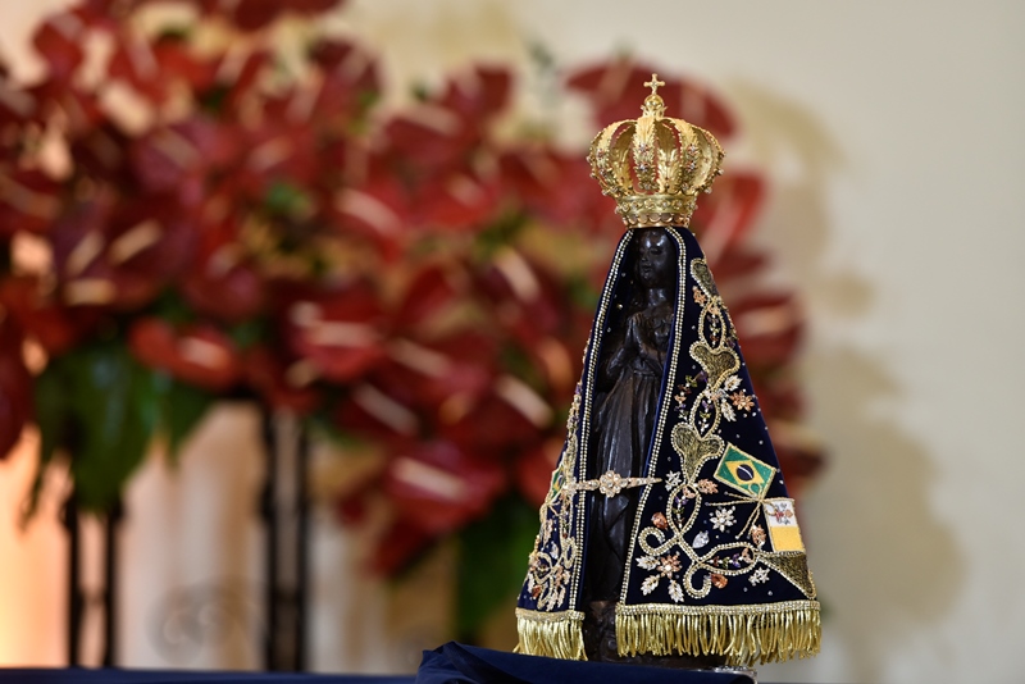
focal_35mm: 180
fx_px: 5127
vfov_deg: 7.6
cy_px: 342
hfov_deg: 11.4
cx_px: 512
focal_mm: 180
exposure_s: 1/125
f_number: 3.5
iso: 800
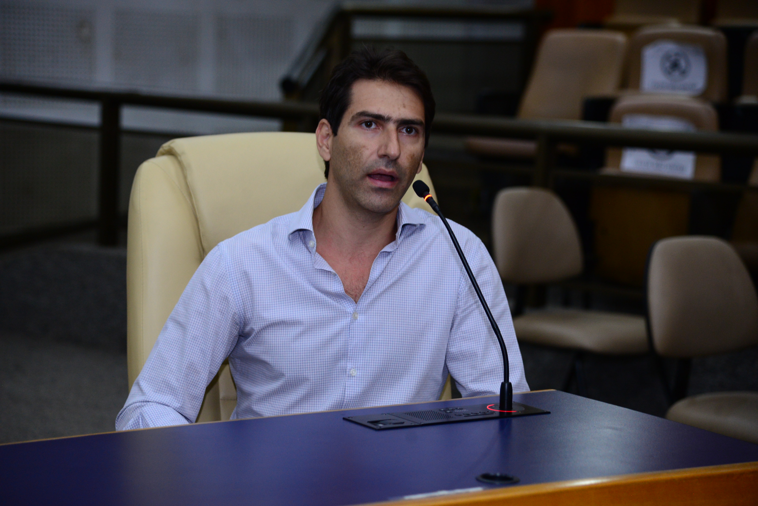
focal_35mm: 100
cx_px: 379
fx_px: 2106
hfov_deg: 20.4
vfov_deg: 13.7
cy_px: 253
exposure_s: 1/160
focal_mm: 100
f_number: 4
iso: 2000
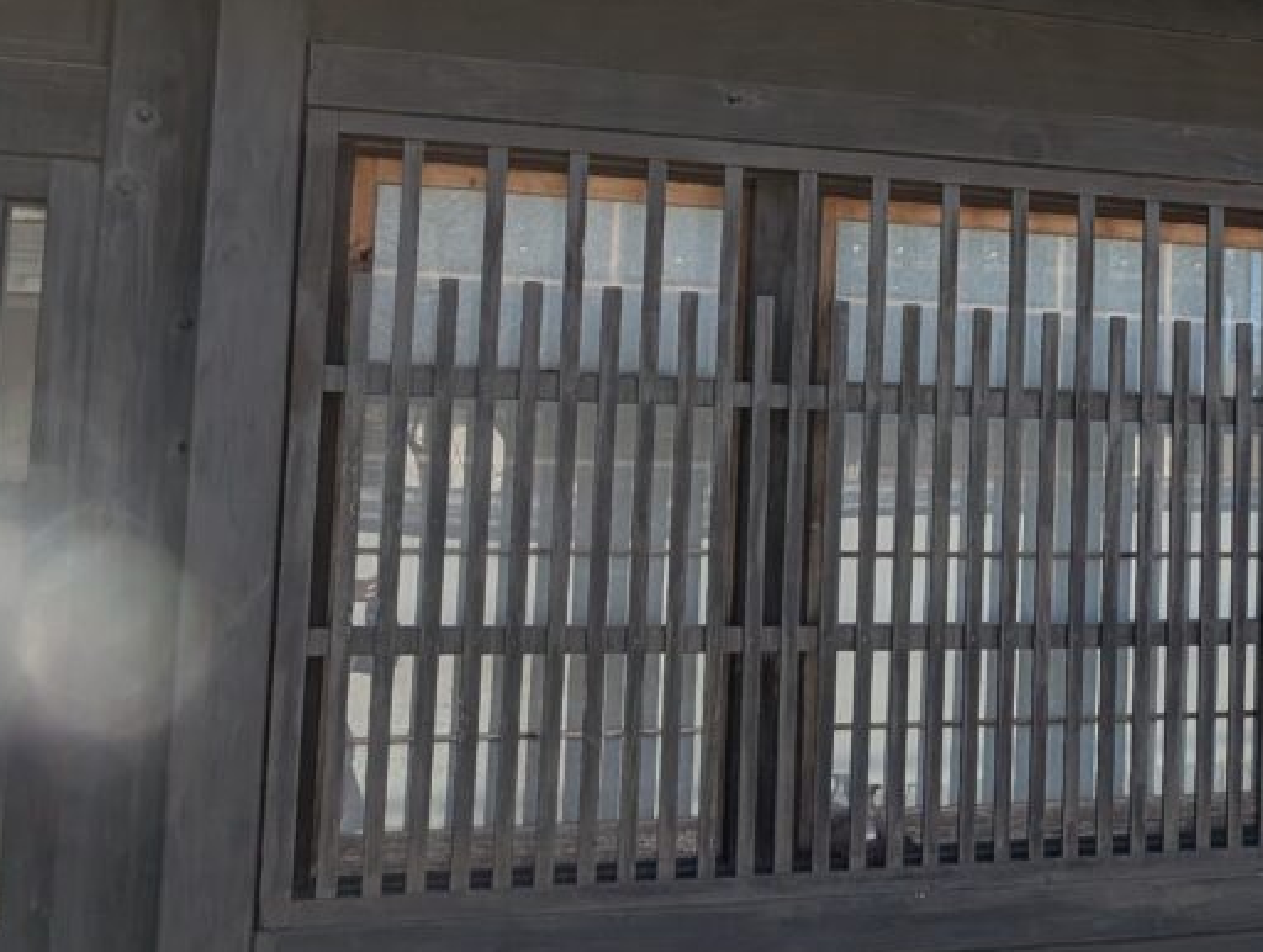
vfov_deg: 24.4
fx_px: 2193
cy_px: 311
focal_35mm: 60
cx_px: 1566
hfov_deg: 27.7
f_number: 1.68
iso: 21
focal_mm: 6.9
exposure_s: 1/739
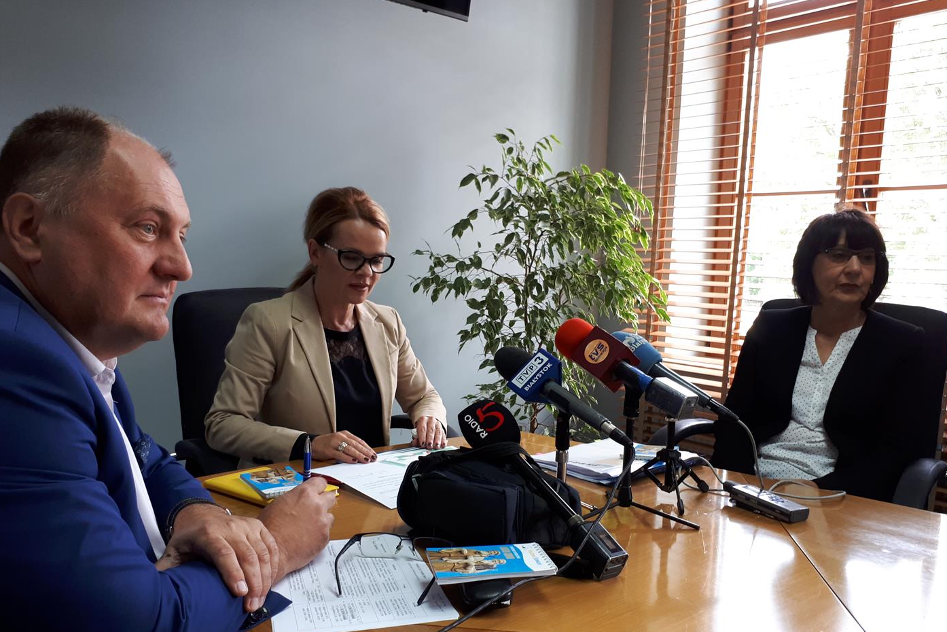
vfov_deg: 44.9
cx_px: 484
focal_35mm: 29
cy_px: 352
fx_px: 763
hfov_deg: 63.6
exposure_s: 1/33
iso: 64
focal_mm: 3.6
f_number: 1.9
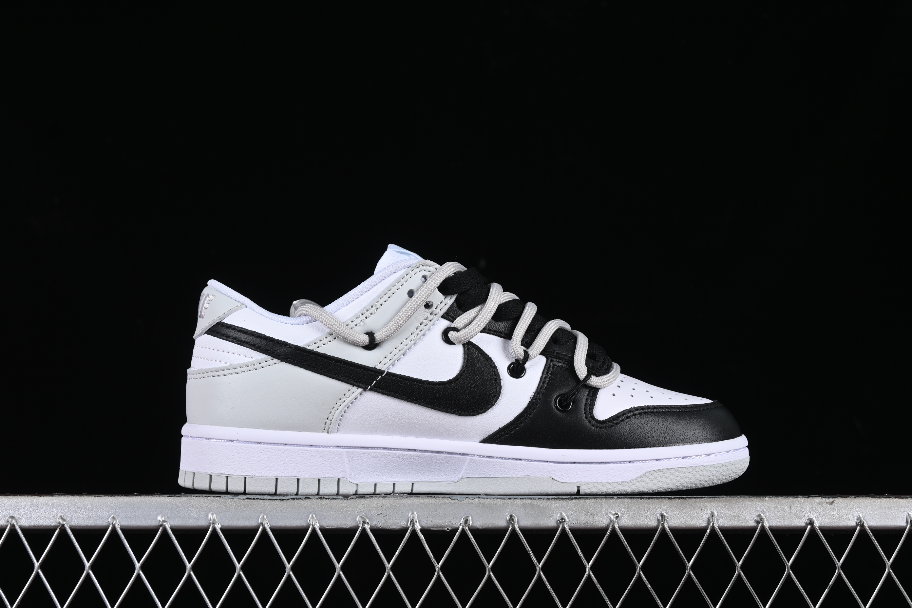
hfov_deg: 27.0
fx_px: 1900
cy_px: 304
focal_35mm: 75
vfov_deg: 18.2
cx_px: 456
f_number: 8
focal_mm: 50
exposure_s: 1/80
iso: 160
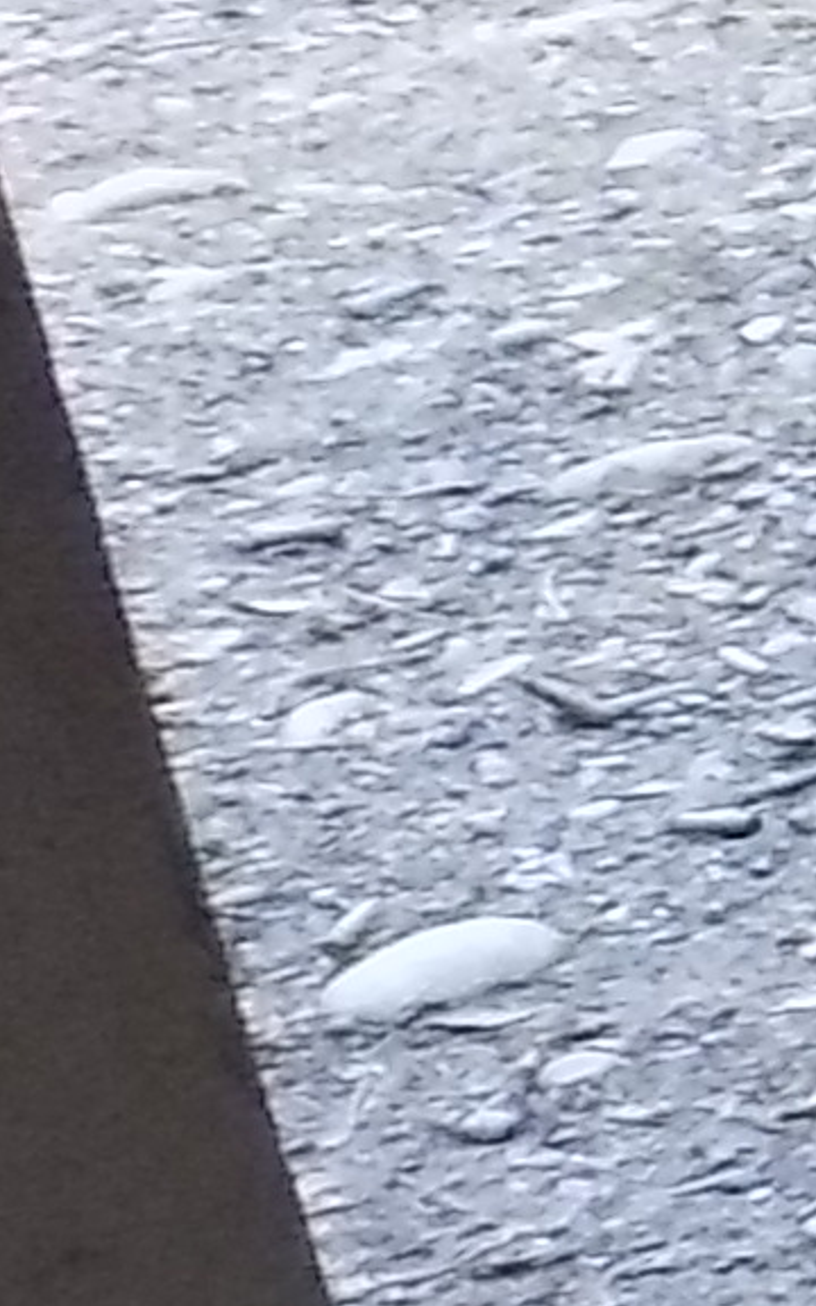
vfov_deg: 9.6
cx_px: 5712
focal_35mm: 218
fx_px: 7757
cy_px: 18
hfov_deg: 4.1
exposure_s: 1/30
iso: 180
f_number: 3.1
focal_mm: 4
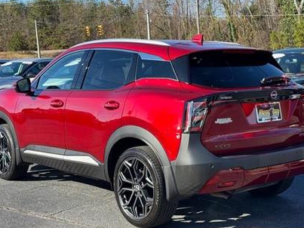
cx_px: 164
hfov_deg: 32.2
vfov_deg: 24.4
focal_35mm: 60
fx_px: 527
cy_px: 125
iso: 64
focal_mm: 6.76
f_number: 1.78
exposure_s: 1/1366
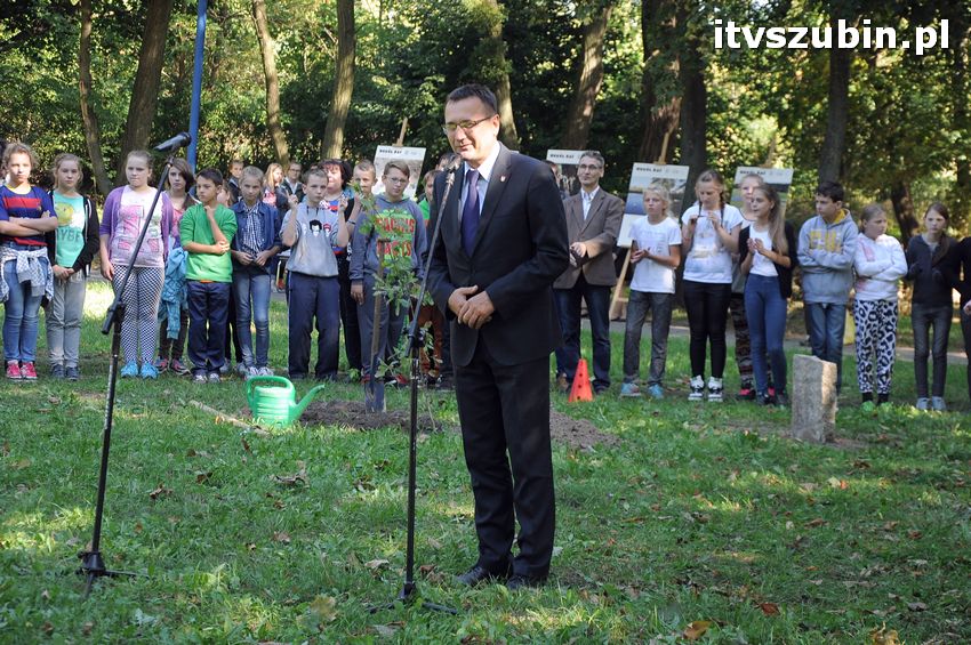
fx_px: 2344
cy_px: 322
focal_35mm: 87
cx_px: 486
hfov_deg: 23.4
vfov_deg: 15.7
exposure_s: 1/125
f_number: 5
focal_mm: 58
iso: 400
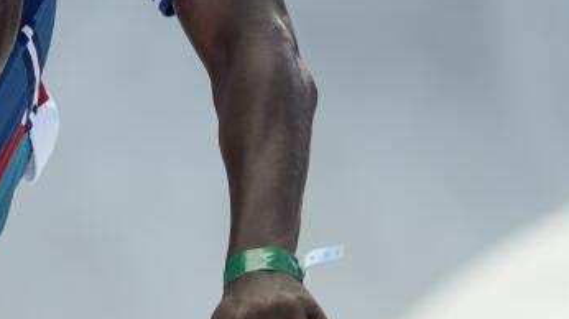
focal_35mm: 752
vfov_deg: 1.6
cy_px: -35
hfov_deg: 2.9
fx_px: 11337
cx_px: 127
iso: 100
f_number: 2.8
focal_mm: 167
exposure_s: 1/1250
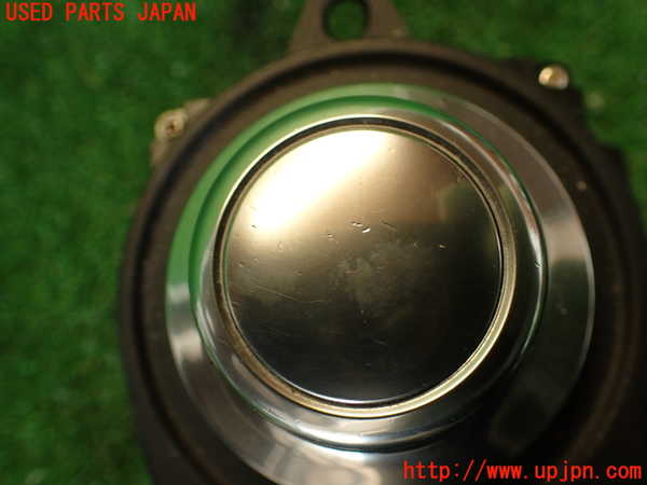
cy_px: 242
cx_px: 324
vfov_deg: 44.2
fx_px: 598
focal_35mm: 32
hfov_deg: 56.8
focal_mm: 5.79
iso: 200
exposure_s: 1/50
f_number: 2.4
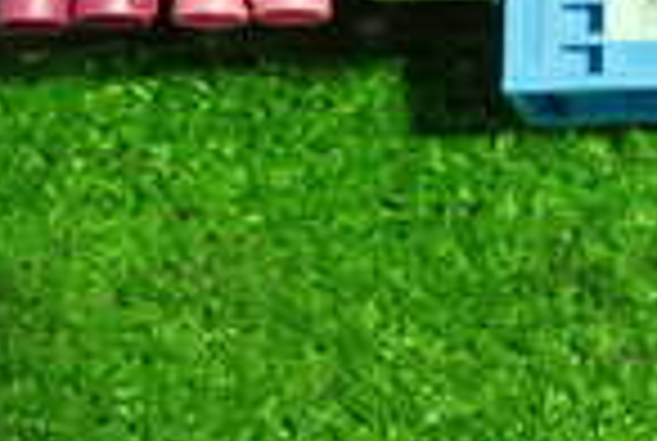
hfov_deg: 15.5
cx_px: 752
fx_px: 2341
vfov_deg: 9.9
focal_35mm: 128
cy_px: -495
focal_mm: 5.4
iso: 400
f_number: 2.3
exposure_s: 1/30
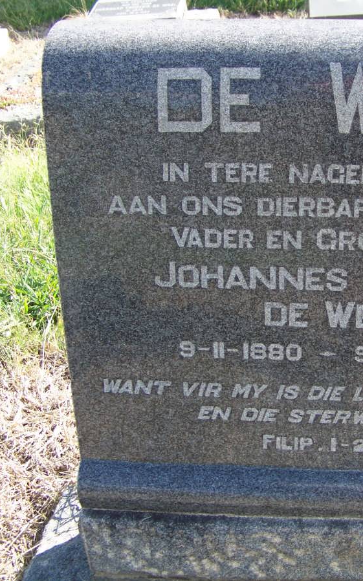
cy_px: 290
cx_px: 323
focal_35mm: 51
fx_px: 808
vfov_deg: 39.6
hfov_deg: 24.6
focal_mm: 5.85
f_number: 2.8
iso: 64
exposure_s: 1/200
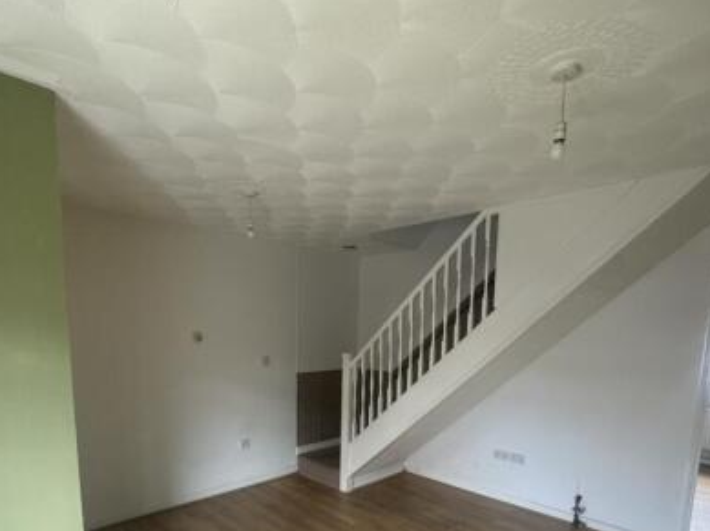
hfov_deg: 79.0
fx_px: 430
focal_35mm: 21
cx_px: 346
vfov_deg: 60.4
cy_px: 390
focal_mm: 2.22
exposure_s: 1/60
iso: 400
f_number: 2.2
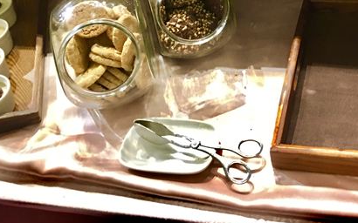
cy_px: -32
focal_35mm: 60
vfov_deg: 20.5
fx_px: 585
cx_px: 297
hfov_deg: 32.9
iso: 100
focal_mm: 4.15
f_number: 2.2
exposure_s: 1/8
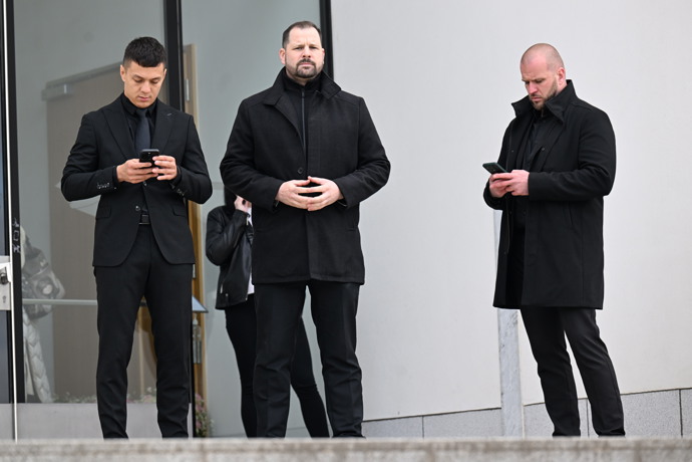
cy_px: 231
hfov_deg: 11.7
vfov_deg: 7.8
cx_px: 346
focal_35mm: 175
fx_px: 3364
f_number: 5
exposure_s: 1/800
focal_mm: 175
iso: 1000
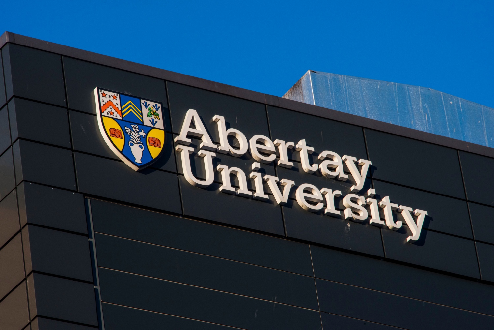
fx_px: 4118
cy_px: 165
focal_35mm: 300
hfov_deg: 6.9
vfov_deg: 4.6
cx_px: 247
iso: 400
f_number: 18
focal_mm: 300
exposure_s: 1/250
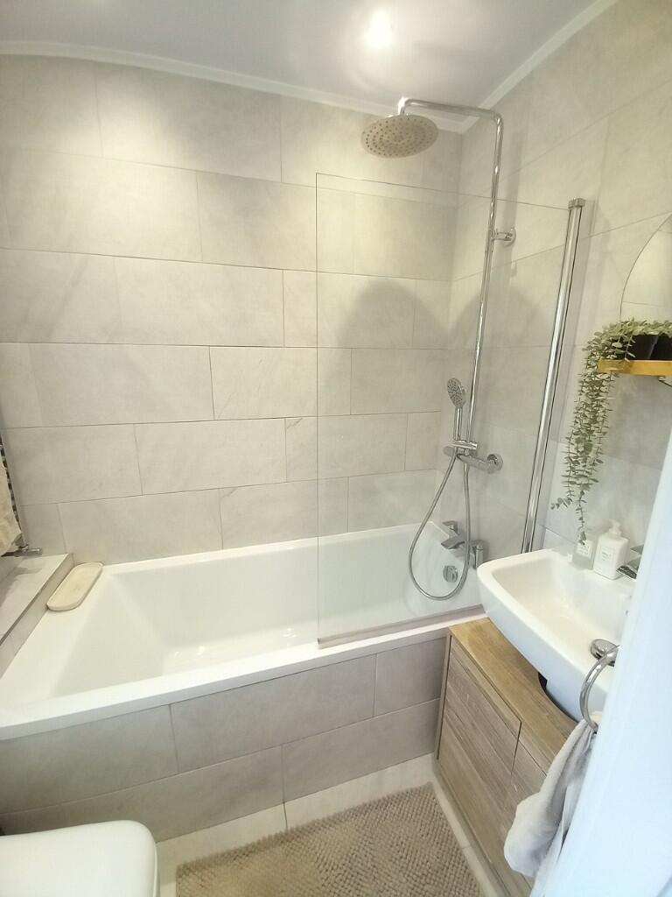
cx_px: 336
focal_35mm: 13
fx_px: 336
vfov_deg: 106.2
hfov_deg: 89.9
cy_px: 448
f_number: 2.2
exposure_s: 1/50
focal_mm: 1.13
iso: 160
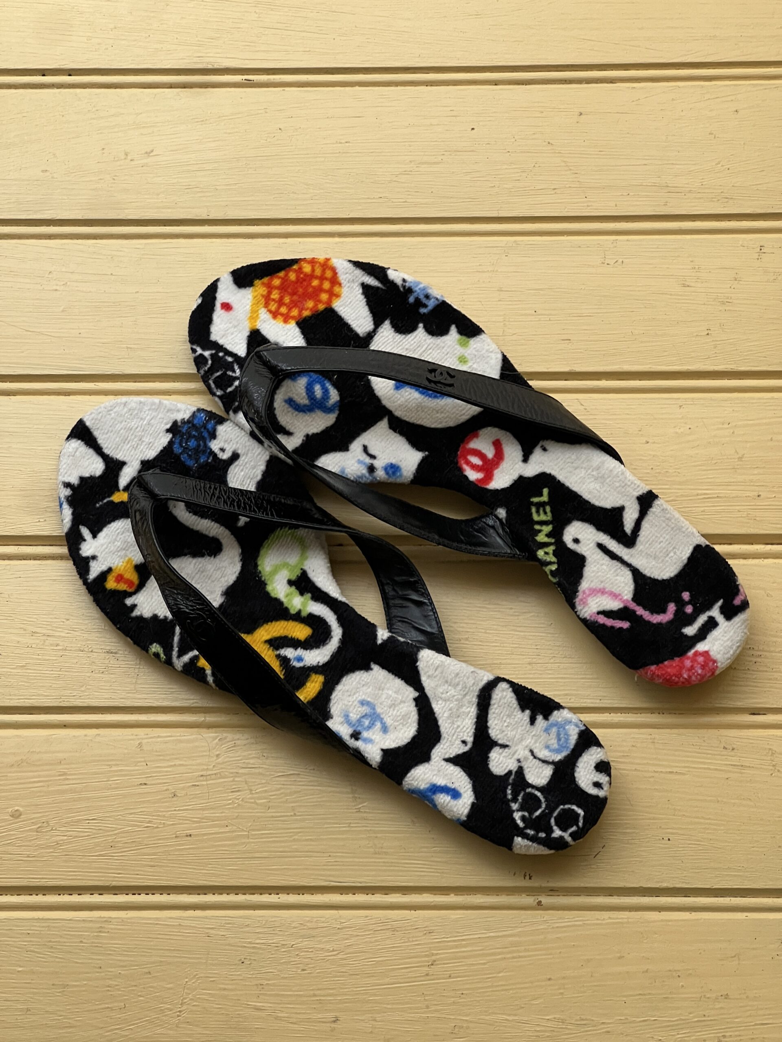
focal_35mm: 77
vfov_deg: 25.3
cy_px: 521
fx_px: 2319
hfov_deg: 19.1
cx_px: 391
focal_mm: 9
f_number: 2.8
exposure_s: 1/99
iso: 160
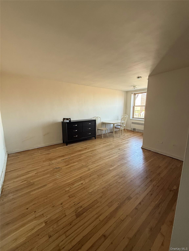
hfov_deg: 85.7
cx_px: 94
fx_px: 102
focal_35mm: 14
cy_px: 126
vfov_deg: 102.1
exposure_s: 1/99
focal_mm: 2.22
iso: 250
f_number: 2.2
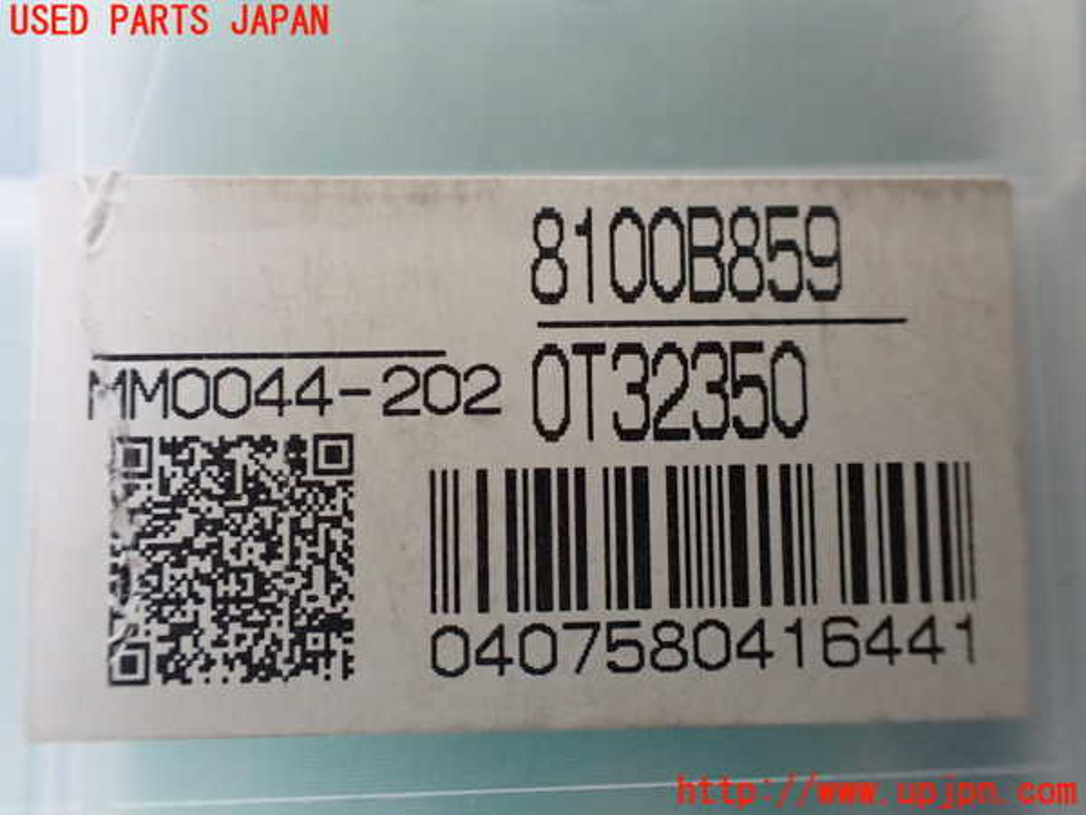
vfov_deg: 46.8
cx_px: 543
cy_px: 408
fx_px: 941
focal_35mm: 30
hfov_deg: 60.0
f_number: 2.3
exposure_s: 1/125
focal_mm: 5.4
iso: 800
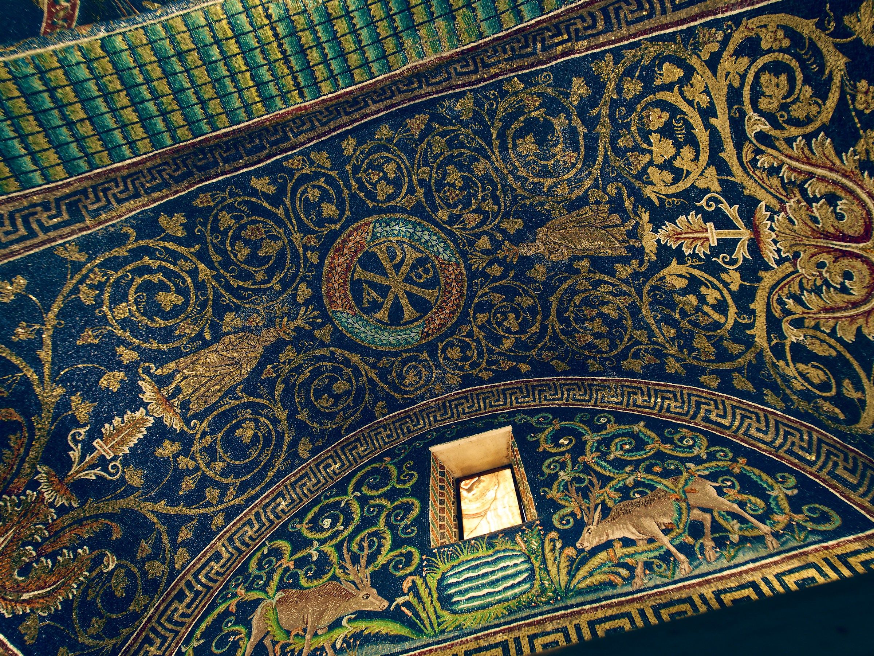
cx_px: 437
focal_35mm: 20
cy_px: 328
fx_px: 505
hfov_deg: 81.7
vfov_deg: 66.0
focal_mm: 10
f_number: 5
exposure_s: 3.2
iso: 64
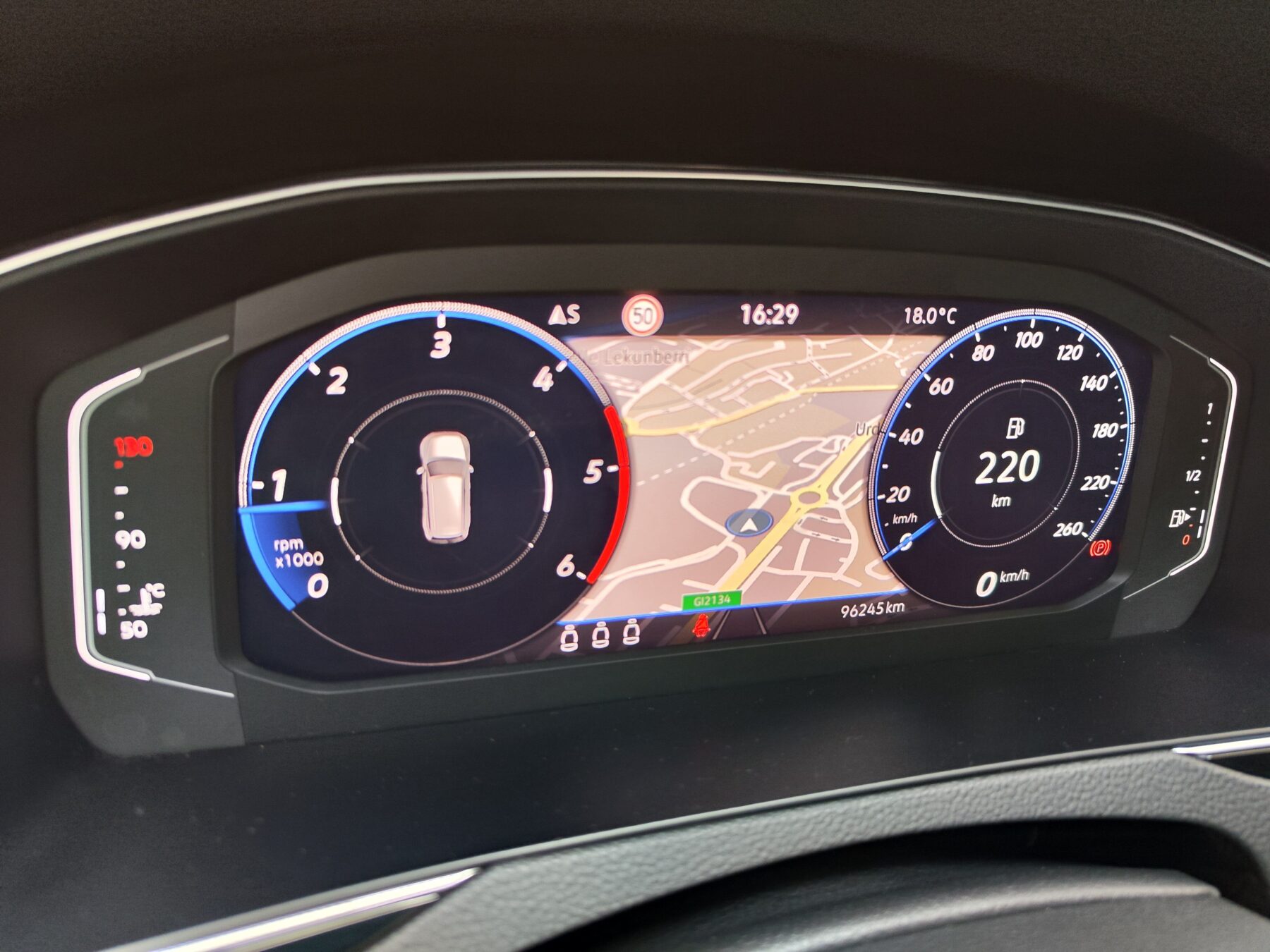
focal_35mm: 23
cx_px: 635
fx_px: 844
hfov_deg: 73.9
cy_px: 476
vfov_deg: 58.9
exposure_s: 1/53.3
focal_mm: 7.01
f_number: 1.69
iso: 384
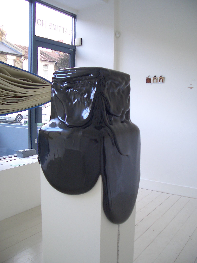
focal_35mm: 35
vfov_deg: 52.6
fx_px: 266
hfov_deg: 40.7
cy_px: 132
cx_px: 98
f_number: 2.6
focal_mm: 5.8
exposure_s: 1/40
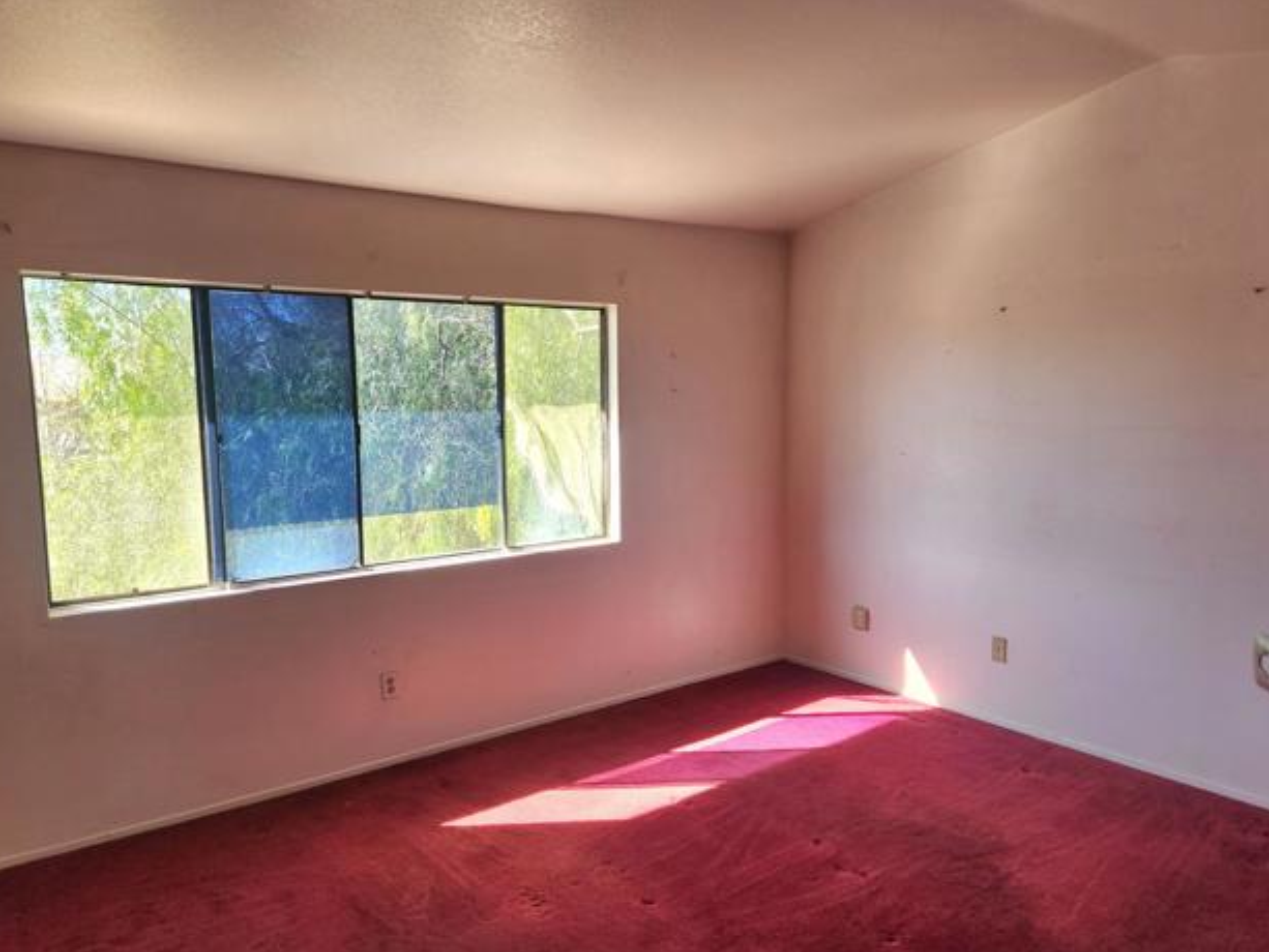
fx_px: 880
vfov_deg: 56.8
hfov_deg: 71.6
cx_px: 644
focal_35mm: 24
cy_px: 488
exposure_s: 1/182
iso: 40
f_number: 1.8
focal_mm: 5.4
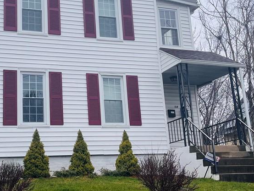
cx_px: 53
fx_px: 352
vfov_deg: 30.1
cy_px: 66
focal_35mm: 48
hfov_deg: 38.3
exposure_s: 1/1117
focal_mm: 5.1
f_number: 1.6
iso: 50
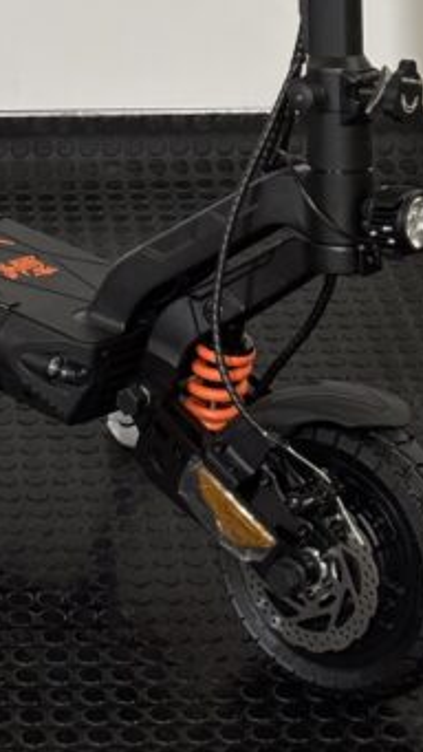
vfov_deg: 15.7
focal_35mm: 133
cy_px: -88
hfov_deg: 9.1
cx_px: -15
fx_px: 2650
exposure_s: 1/40
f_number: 1.6
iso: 200
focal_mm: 5.96
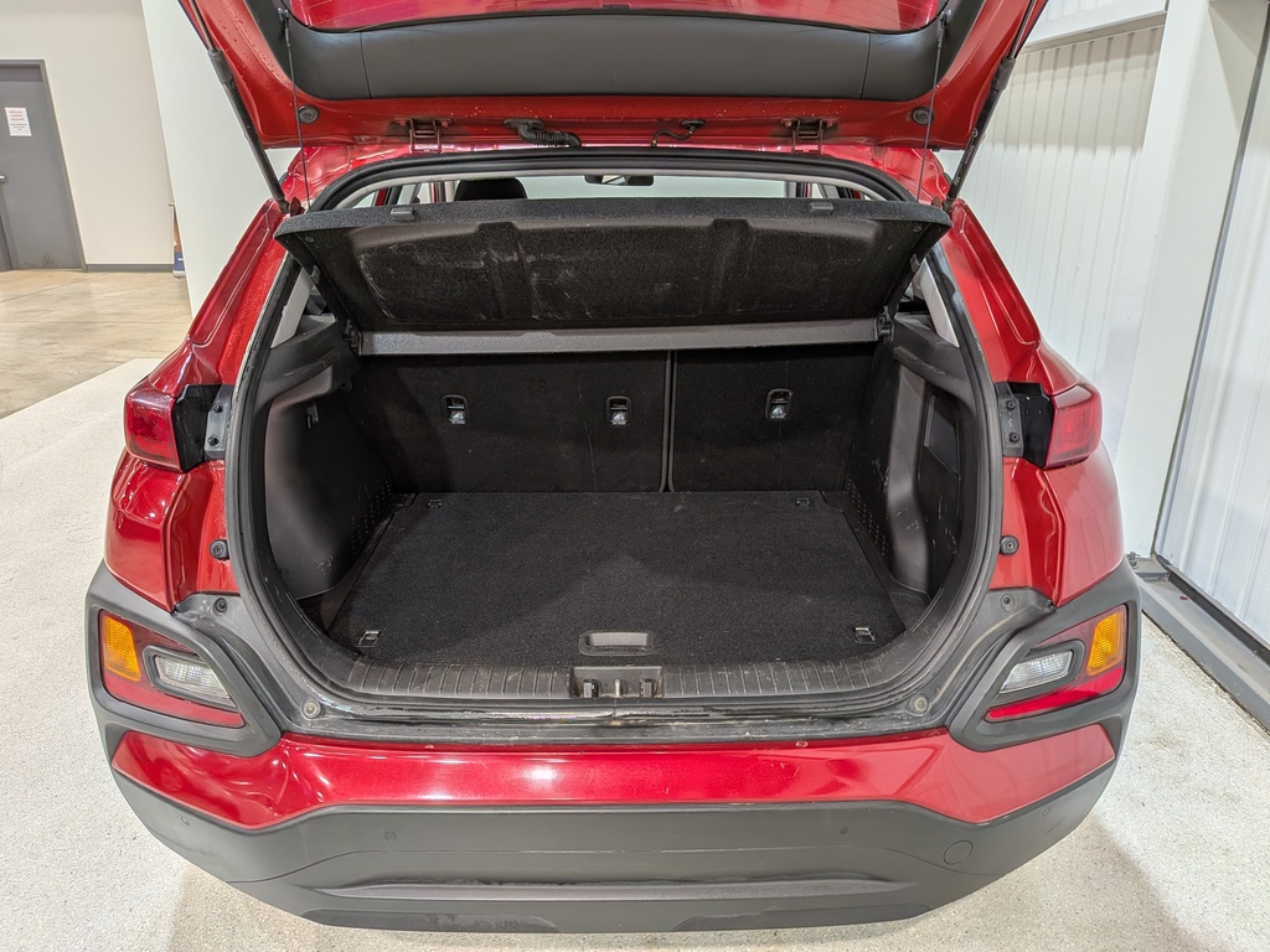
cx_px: 635
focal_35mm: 24
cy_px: 476
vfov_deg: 56.8
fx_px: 881
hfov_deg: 71.6
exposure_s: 1/171
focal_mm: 4.53
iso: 28
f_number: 1.7
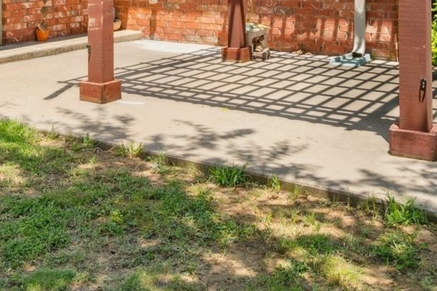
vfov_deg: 23.3
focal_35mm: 50
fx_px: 607
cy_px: -107
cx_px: 122
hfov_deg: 38.8
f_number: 8
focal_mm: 10
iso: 100
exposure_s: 1/400
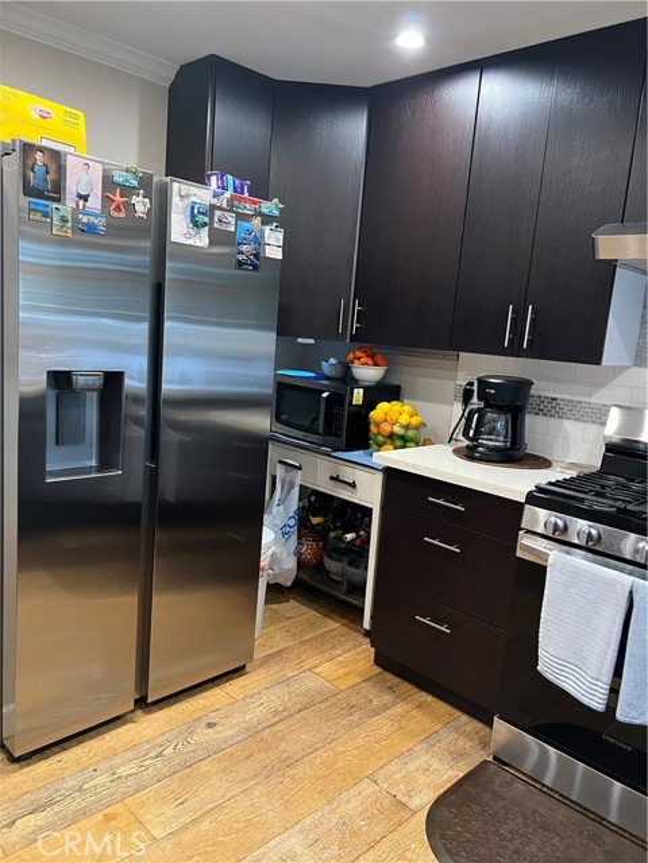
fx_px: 649
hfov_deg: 53.1
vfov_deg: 67.3
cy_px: 432
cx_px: 324
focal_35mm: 26
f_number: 1.5
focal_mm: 5.7
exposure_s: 1/60
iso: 400
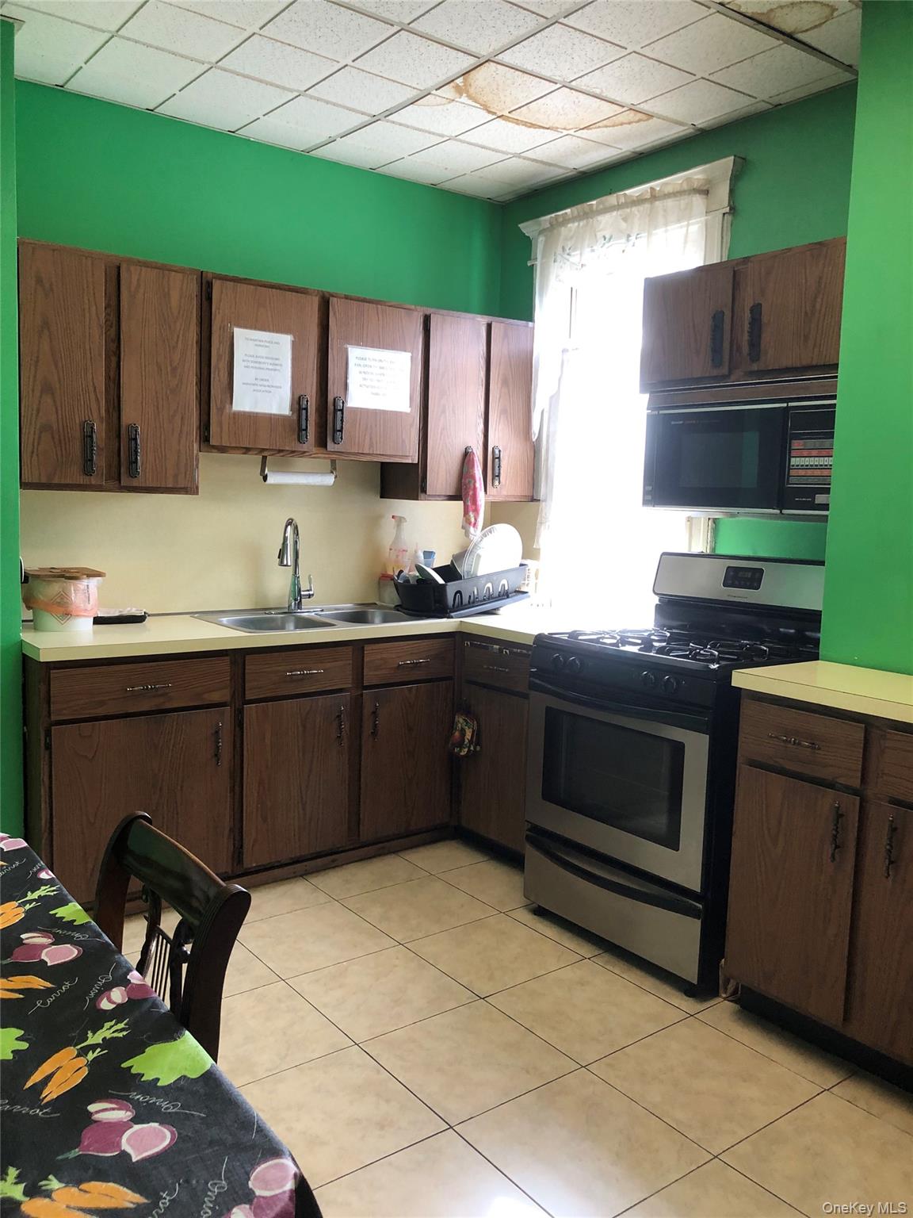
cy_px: 609
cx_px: 456
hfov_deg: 49.7
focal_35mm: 28
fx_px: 985
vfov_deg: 63.4
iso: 32
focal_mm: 4
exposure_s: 1/30
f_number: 1.8
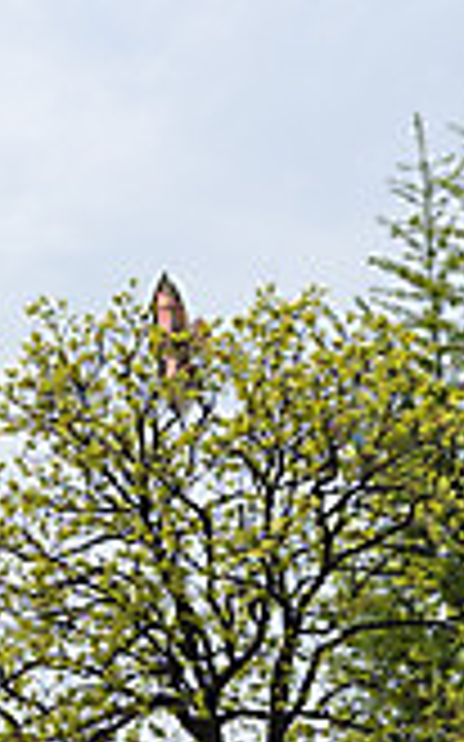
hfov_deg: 13.2
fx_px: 1944
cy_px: 688
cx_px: -97
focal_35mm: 96
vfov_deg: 21.1
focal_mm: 26
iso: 100
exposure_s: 1/800
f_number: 5.6
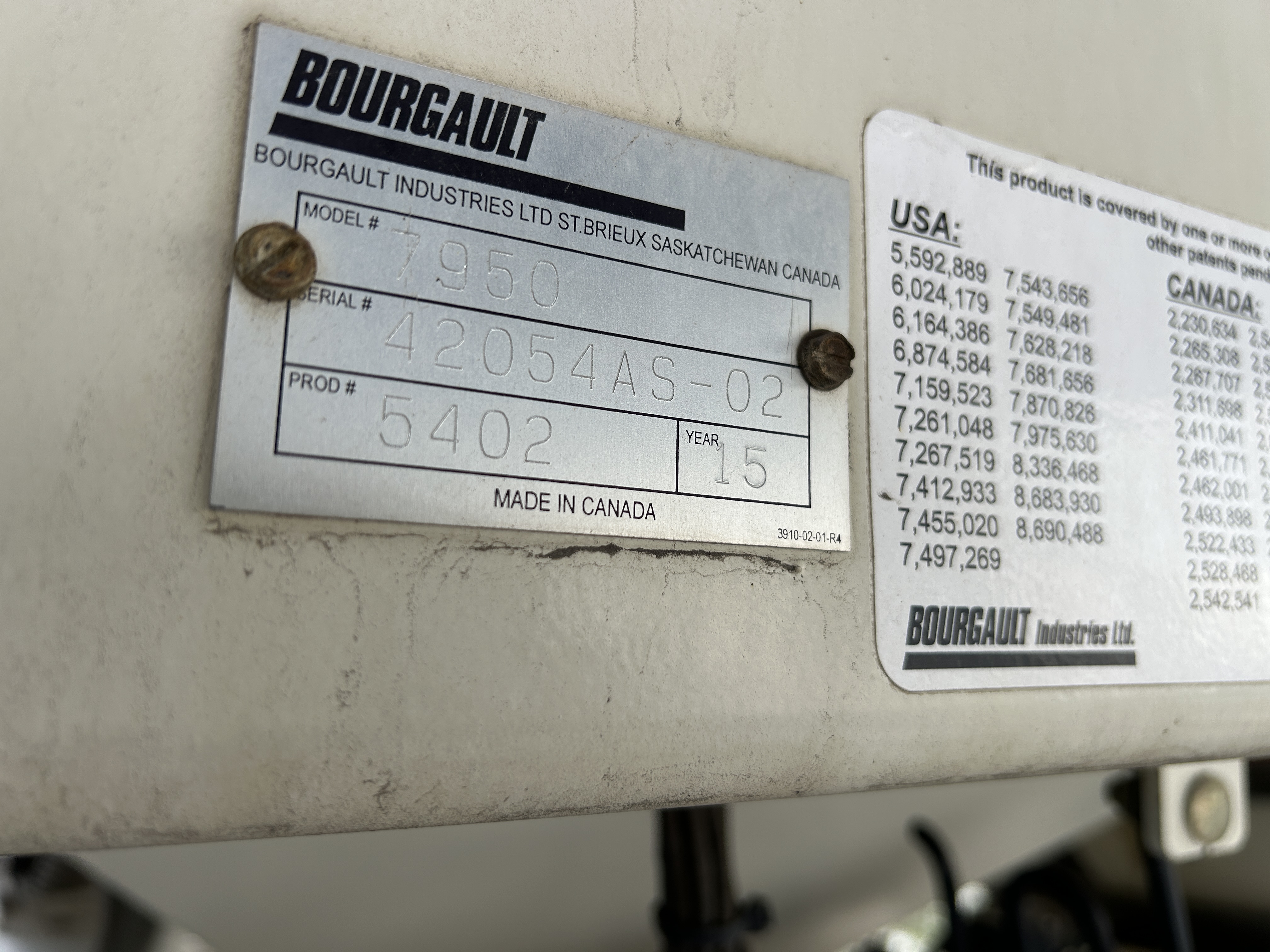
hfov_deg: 67.3
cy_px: 476
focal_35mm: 26
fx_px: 954
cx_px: 635
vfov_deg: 53.1
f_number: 1.5
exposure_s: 1/471
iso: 50
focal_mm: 5.7
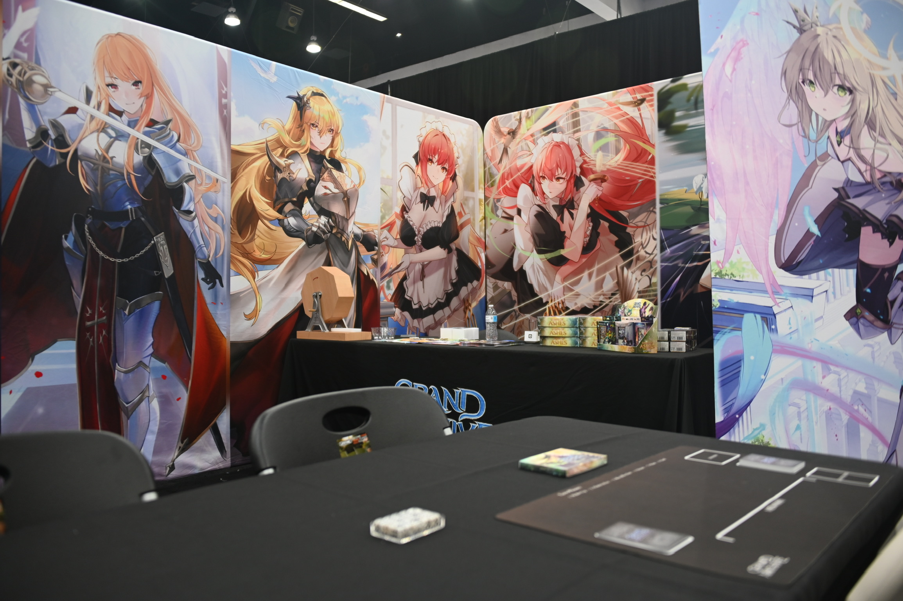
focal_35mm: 28
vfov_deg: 46.3
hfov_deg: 65.5
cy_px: 300
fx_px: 702
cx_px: 452
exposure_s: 1/30
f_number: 3.5
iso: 500
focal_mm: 28
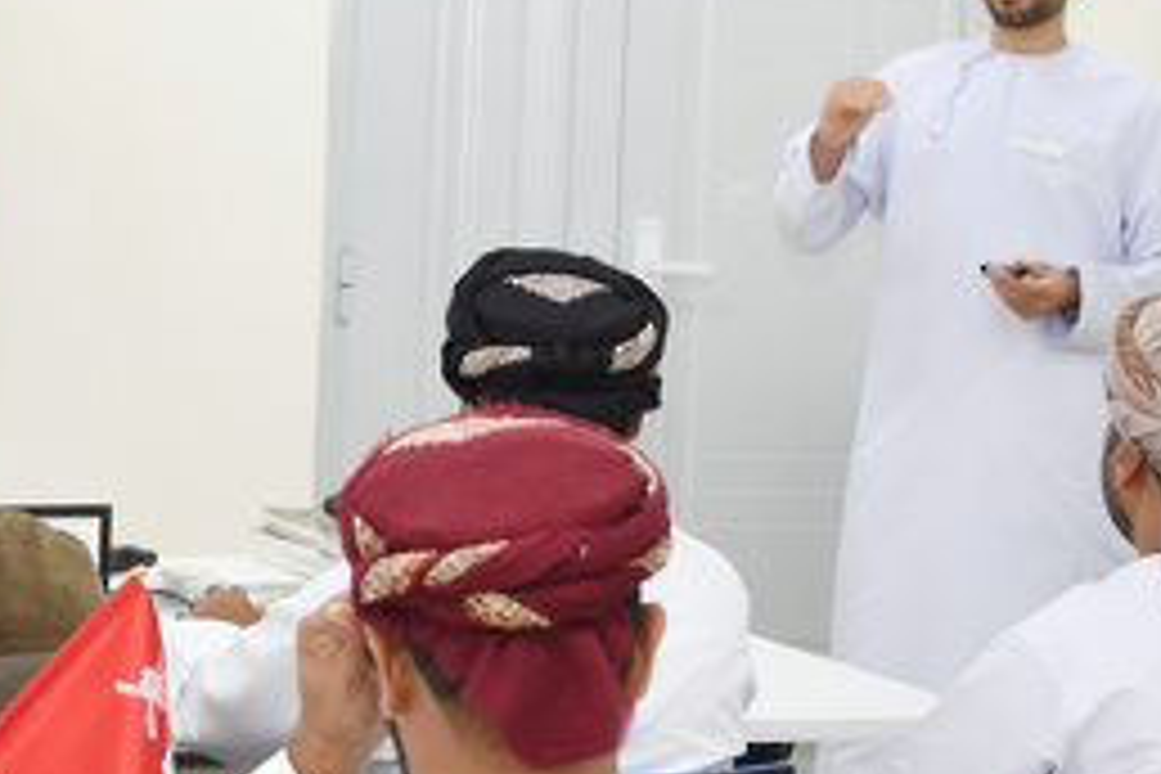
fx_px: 4805
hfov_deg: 13.7
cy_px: 130
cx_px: 234
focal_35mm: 149
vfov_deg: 9.2
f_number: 4.2
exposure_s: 1/125
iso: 800
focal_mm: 48
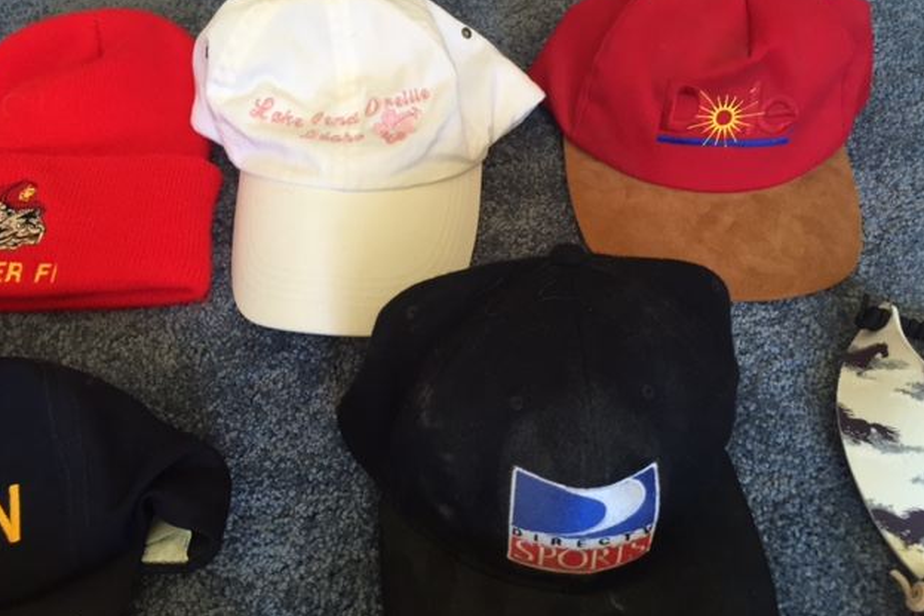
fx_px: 795
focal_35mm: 31
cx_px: 461
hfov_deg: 60.3
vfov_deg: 42.2
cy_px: 266
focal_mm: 4.15
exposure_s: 1/30
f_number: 2.2
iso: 64
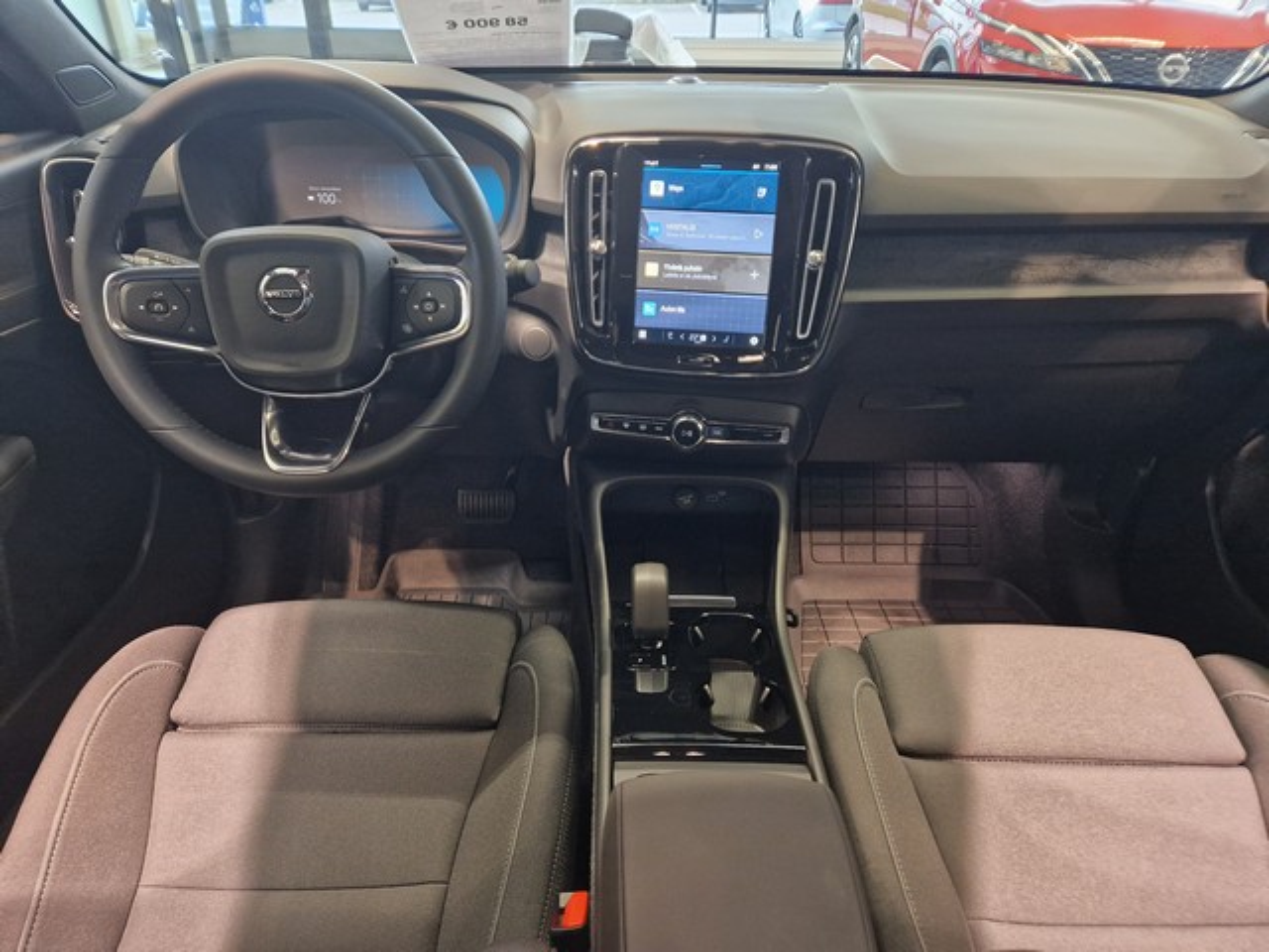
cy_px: 476
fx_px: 843
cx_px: 634
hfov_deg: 73.9
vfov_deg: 58.9
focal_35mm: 23
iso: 400
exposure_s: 1/100
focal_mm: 5.4
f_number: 1.8
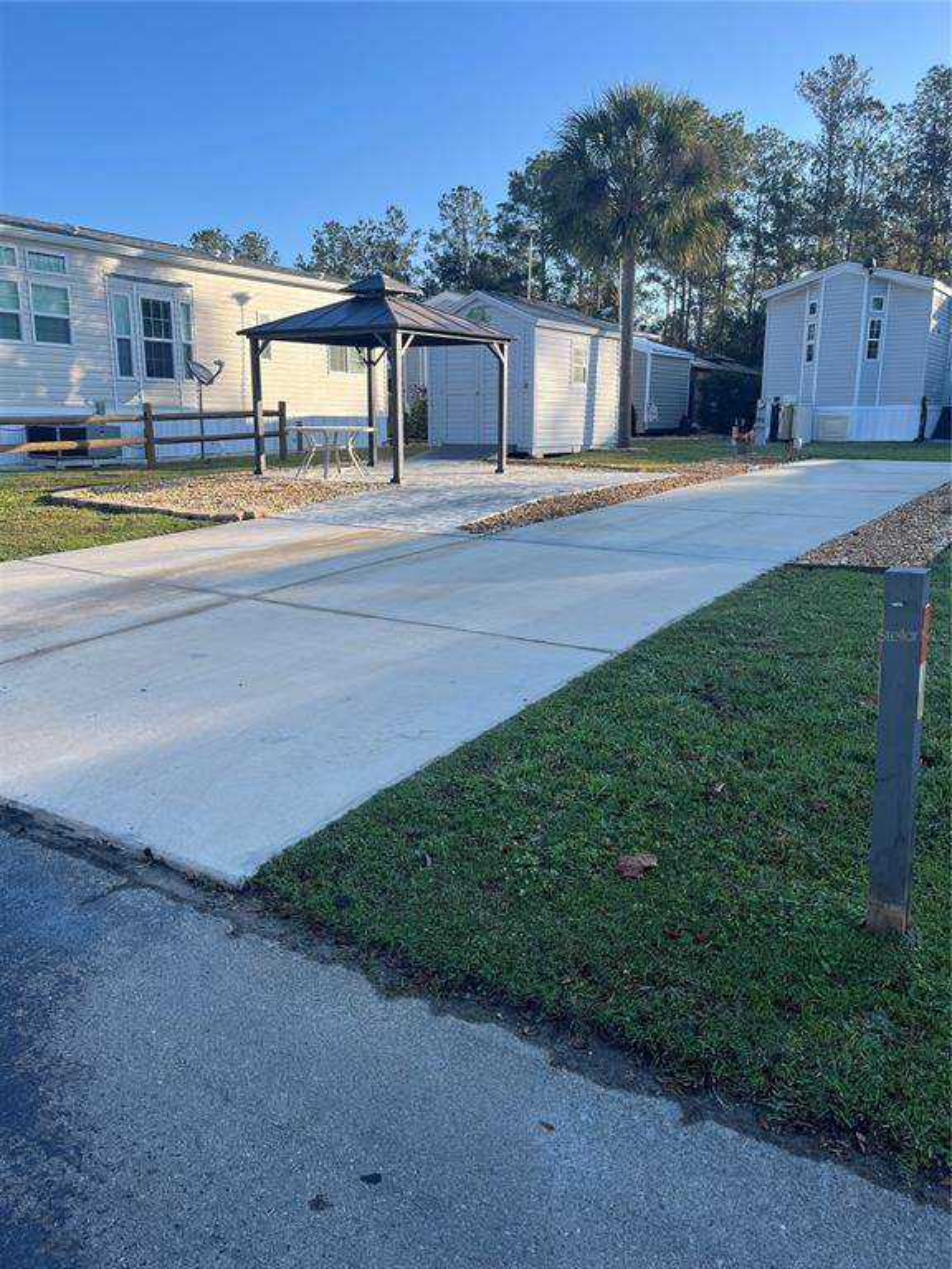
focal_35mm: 26
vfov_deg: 67.3
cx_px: 476
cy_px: 634
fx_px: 953
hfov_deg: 53.1
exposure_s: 1/1199
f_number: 1.6
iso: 50
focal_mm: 5.1
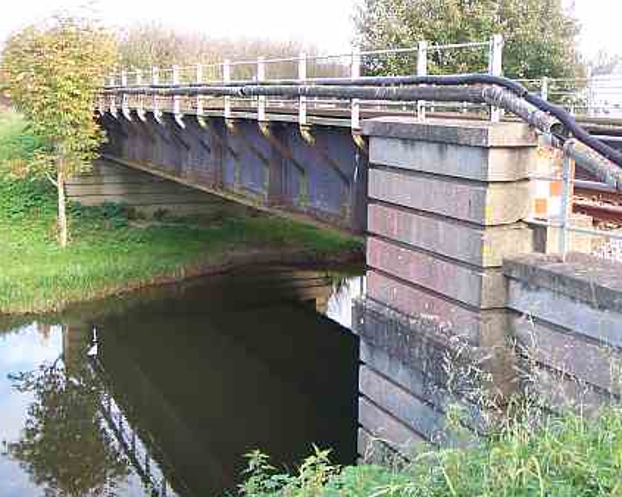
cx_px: 354
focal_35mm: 45
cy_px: 246
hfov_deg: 41.1
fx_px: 828
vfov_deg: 33.4
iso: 64
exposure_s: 1/60
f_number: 3.9
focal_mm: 6.4
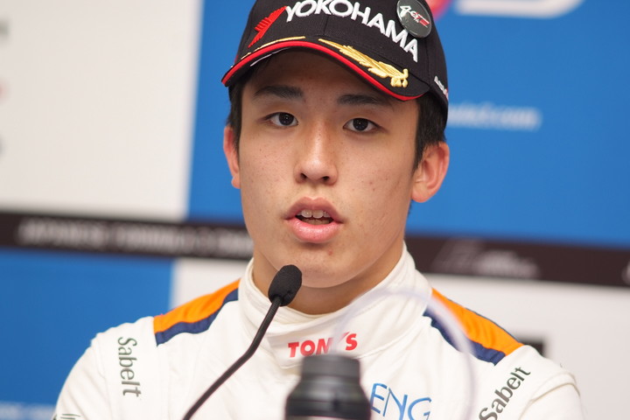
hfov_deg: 7.6
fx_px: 4725
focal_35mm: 270
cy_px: 210
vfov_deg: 5.1
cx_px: 315
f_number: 2.8
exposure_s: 1/250
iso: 400
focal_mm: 180
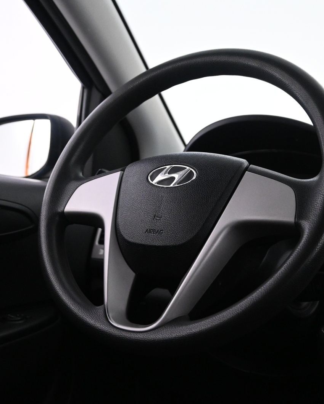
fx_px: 515
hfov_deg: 34.8
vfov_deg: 42.9
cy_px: 204
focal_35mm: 43
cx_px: 193
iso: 3200
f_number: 3.8
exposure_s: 1/60
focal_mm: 20
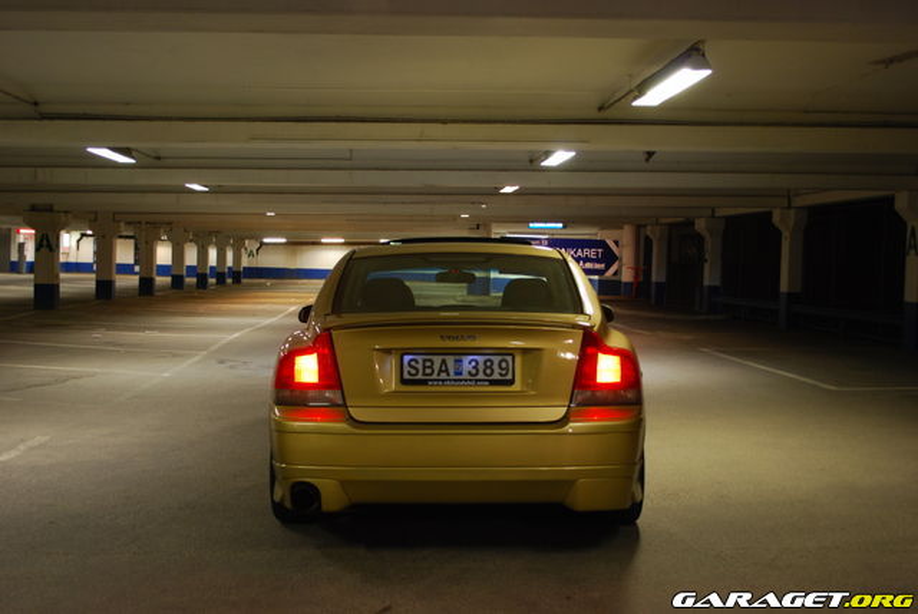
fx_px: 1149
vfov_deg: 29.9
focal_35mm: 45
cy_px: 307
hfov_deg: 43.6
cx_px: 459
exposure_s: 1/10
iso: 400
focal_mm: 30
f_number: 4.8
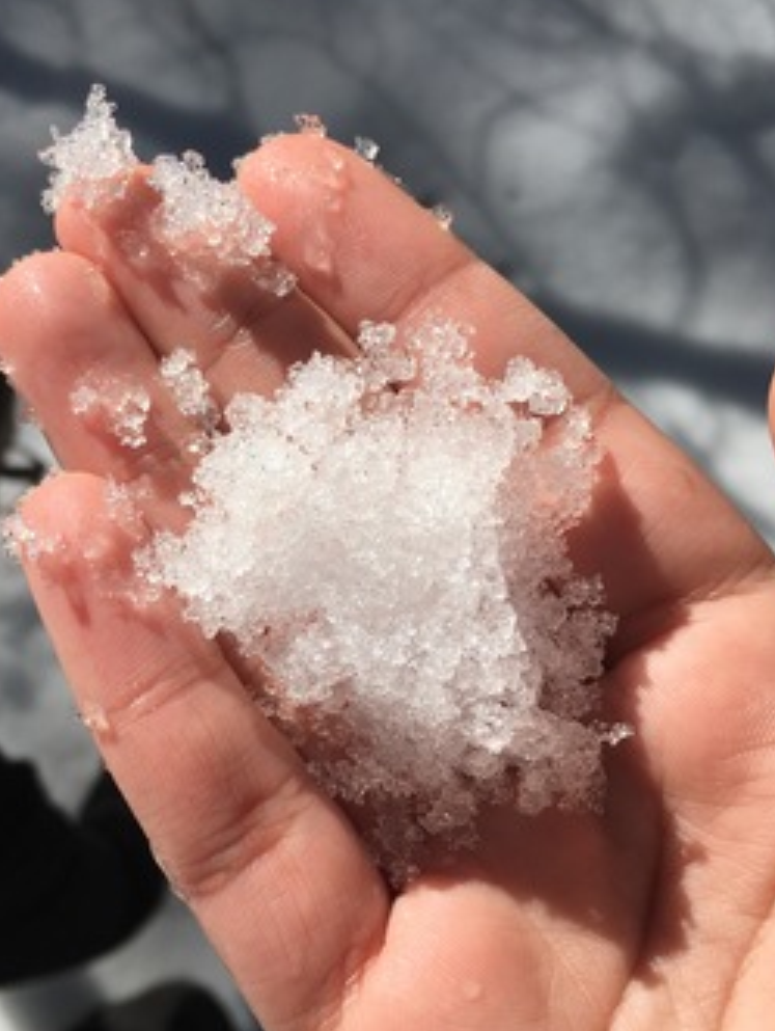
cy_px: 558
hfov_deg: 34.2
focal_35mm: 42
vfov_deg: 44.7
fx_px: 1251
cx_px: 277
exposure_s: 1/2331
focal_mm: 4.15
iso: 25
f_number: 2.2
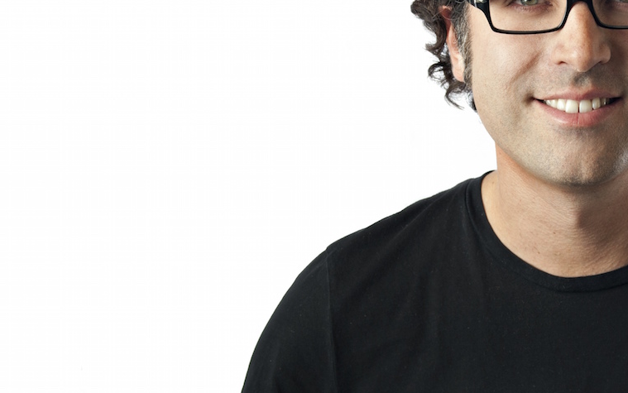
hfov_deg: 16.4
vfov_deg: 10.5
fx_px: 2140
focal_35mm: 125
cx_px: 580
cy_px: 143
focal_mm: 62
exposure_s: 1/250
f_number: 8
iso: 200
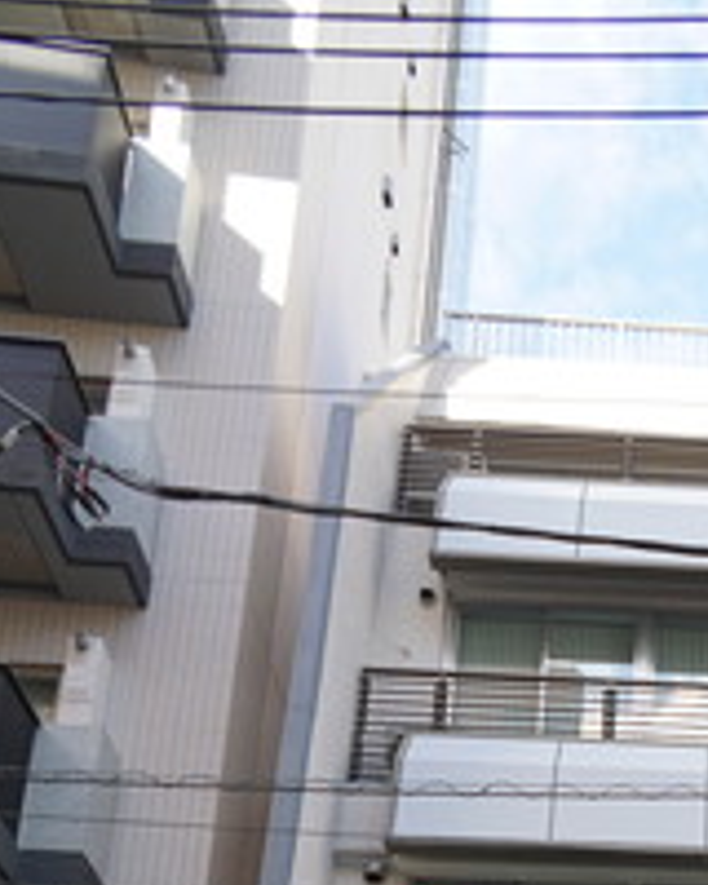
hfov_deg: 20.3
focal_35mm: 72
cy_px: 1372
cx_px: 777
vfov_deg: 21.6
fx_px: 1886
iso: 100
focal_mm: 16
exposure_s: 1/80
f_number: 5.6
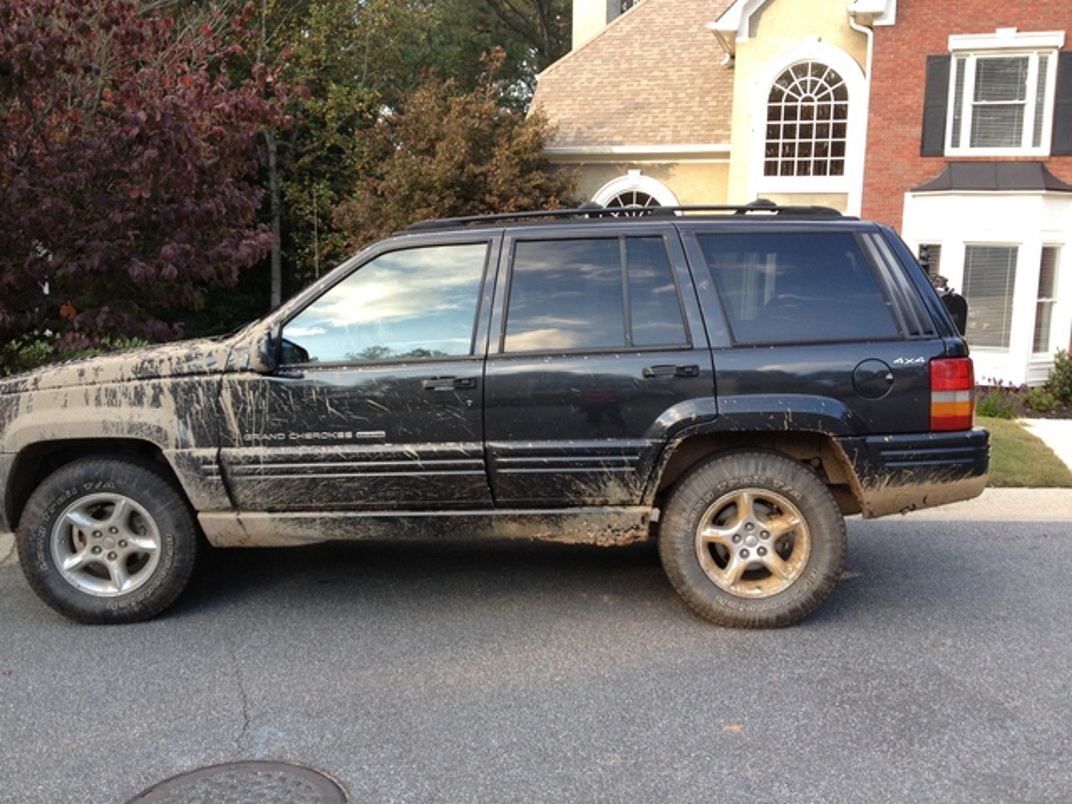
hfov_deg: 52.6
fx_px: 1084
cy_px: 402
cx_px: 536
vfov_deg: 40.7
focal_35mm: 35
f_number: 2.4
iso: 80
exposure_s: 1/120
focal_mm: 4.28
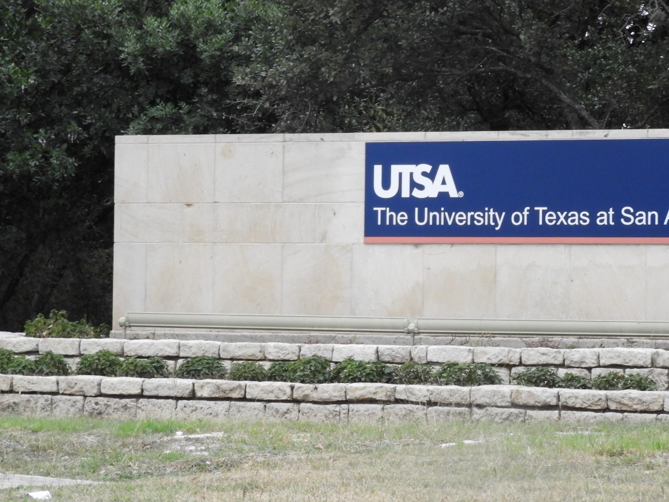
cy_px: 191
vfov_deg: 7.6
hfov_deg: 10.1
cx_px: 426
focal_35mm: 196
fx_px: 3789
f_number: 5.2
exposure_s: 1/50
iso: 400
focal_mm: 26.9
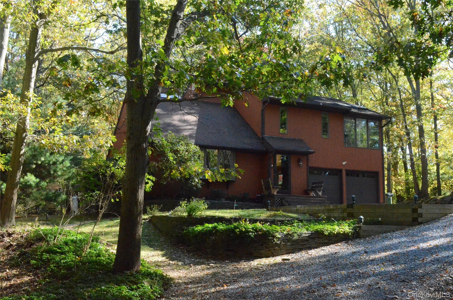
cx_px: 226
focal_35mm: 39
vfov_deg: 34.1
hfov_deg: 49.6
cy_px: 150
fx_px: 490
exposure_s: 1/640
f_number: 13
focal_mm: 26
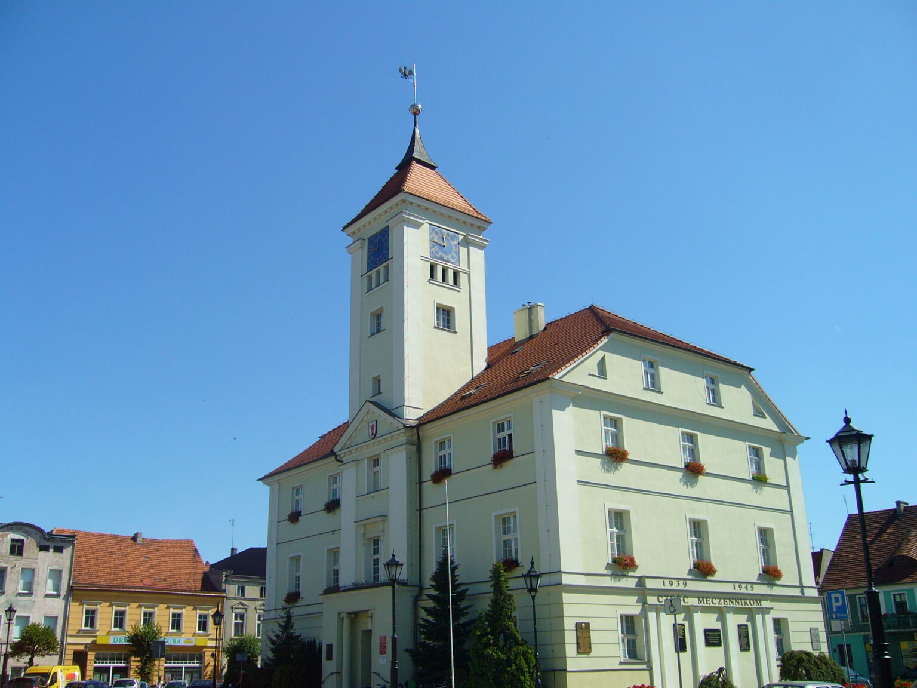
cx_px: 458
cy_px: 344
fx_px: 927
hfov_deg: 52.6
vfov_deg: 40.7
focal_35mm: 35
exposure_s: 1/320
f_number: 5.6
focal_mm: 5.8
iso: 64
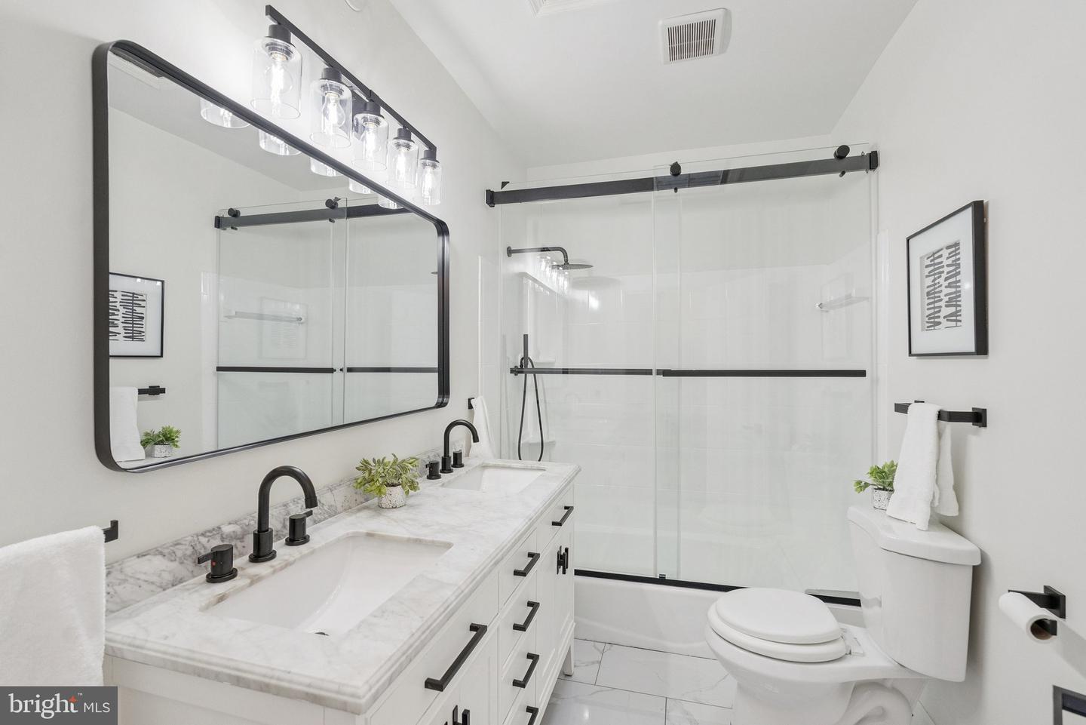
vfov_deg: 73.8
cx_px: 543
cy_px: 362
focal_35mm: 16
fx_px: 483
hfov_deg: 96.7
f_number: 6.3
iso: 1000
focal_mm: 16
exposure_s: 1/125
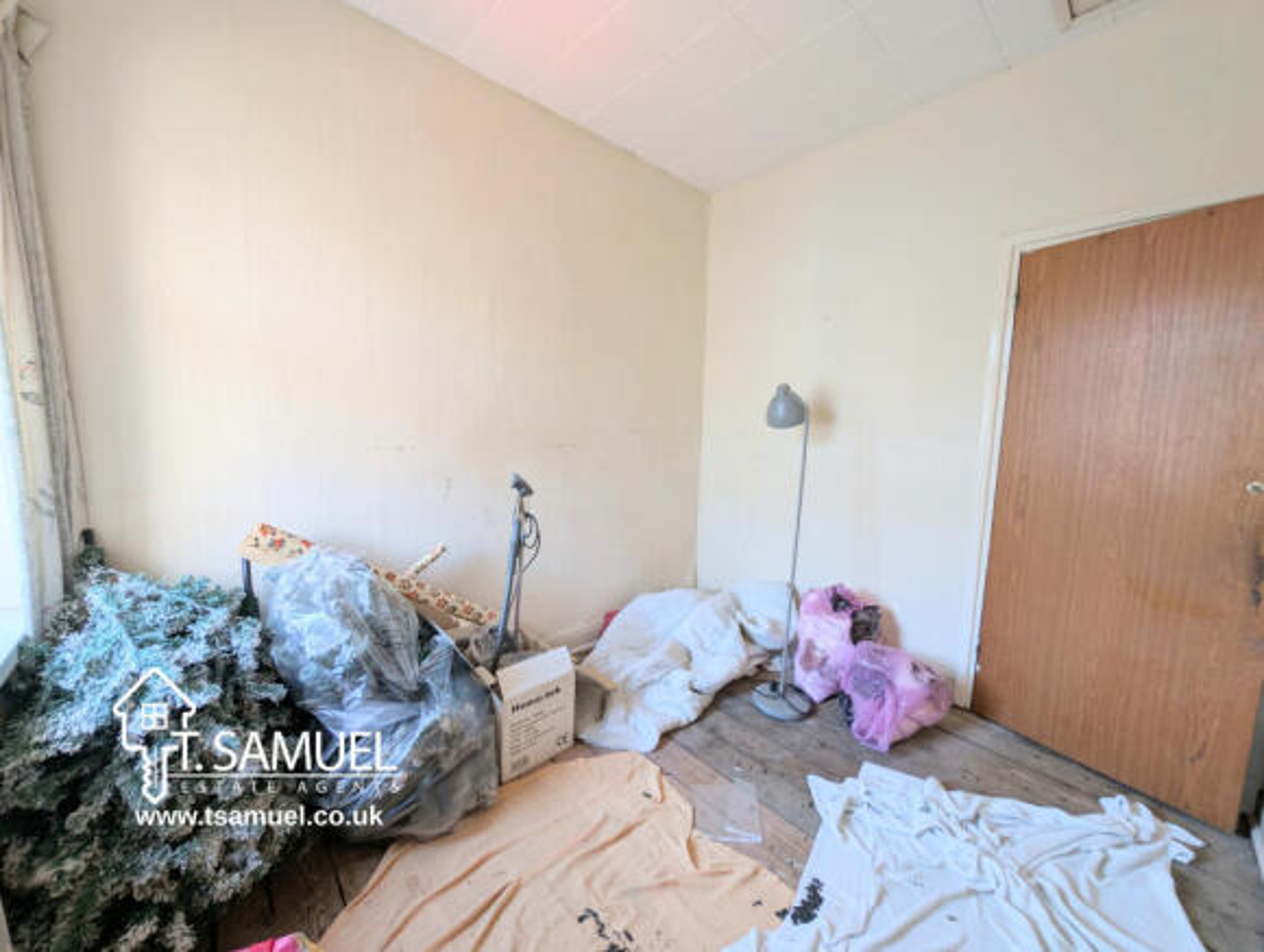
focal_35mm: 12
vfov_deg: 94.7
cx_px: 632
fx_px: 439
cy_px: 476
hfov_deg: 110.4
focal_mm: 2.23
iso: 38
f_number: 1.95
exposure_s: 1/27.2
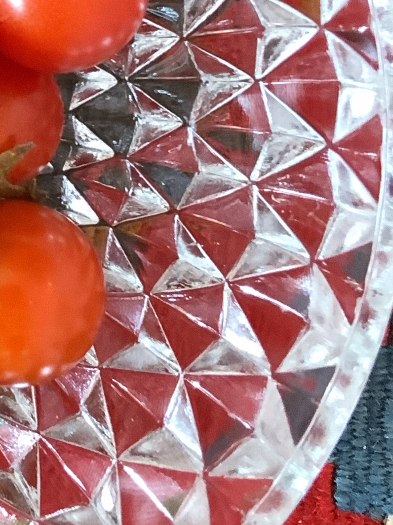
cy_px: 56
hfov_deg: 12.3
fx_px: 1711
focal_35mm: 113
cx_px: -252
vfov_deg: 17.2
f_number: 1.8
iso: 320
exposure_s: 1/40
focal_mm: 3
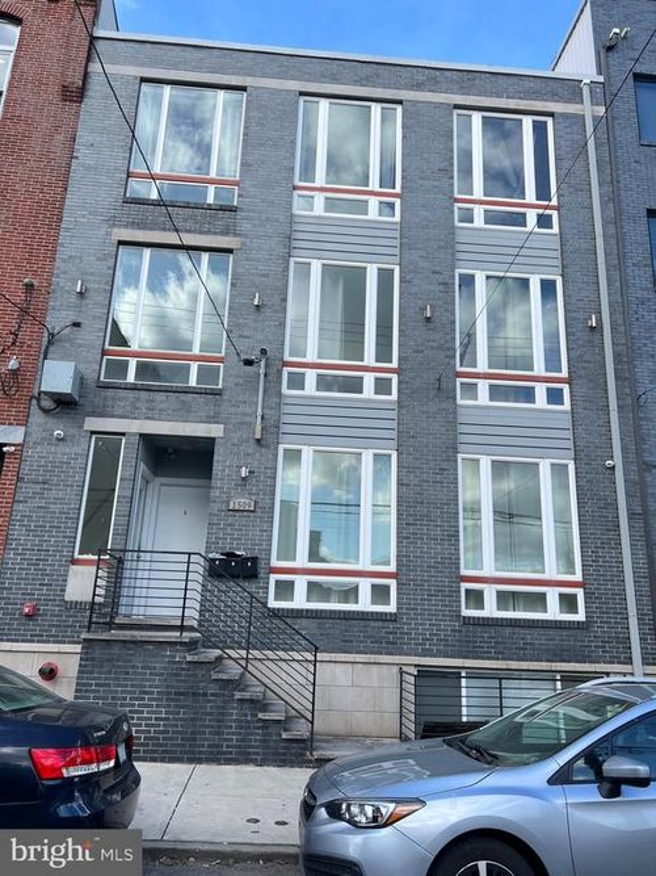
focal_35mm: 26
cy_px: 438
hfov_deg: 53.0
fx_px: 657
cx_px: 328
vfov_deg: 67.3
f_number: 1.5
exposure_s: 1/1079
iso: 50
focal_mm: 5.7
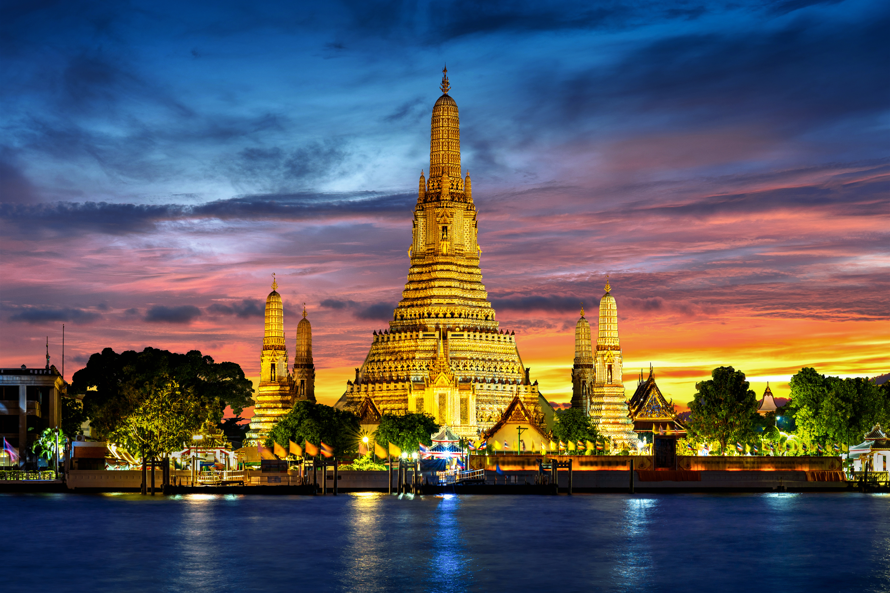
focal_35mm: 75
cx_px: 445
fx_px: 1854
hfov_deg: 27.0
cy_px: 296
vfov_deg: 18.2
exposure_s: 15
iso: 100
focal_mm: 75
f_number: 11
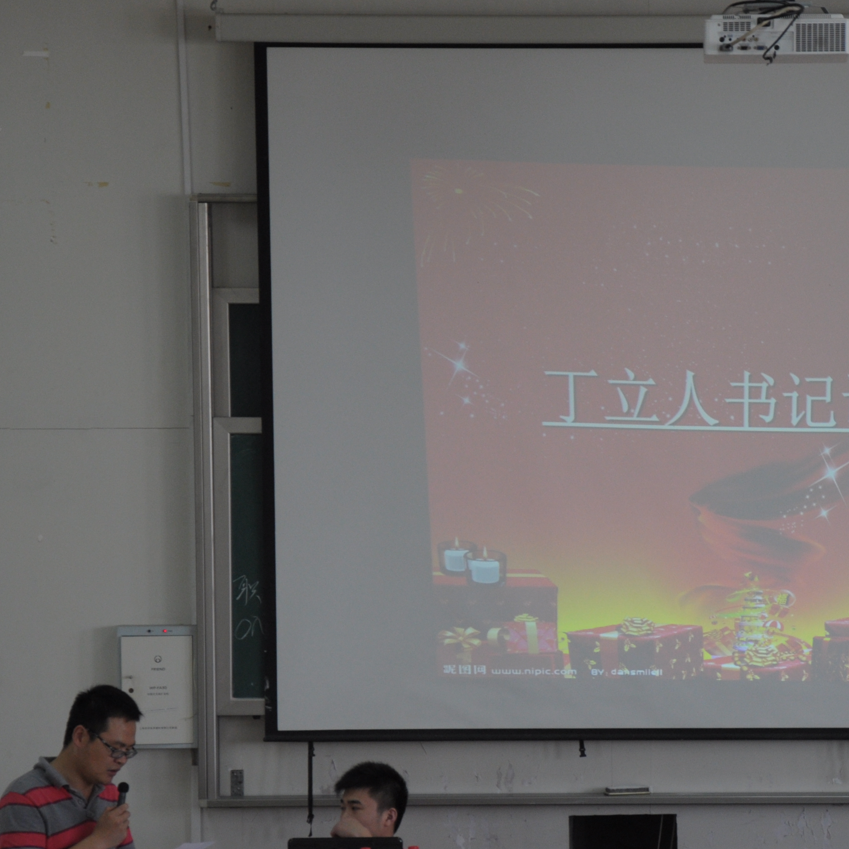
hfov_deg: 11.2
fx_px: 4301
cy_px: 557
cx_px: 677
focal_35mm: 155
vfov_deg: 11.3
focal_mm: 58
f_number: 5.6
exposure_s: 1/80
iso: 500
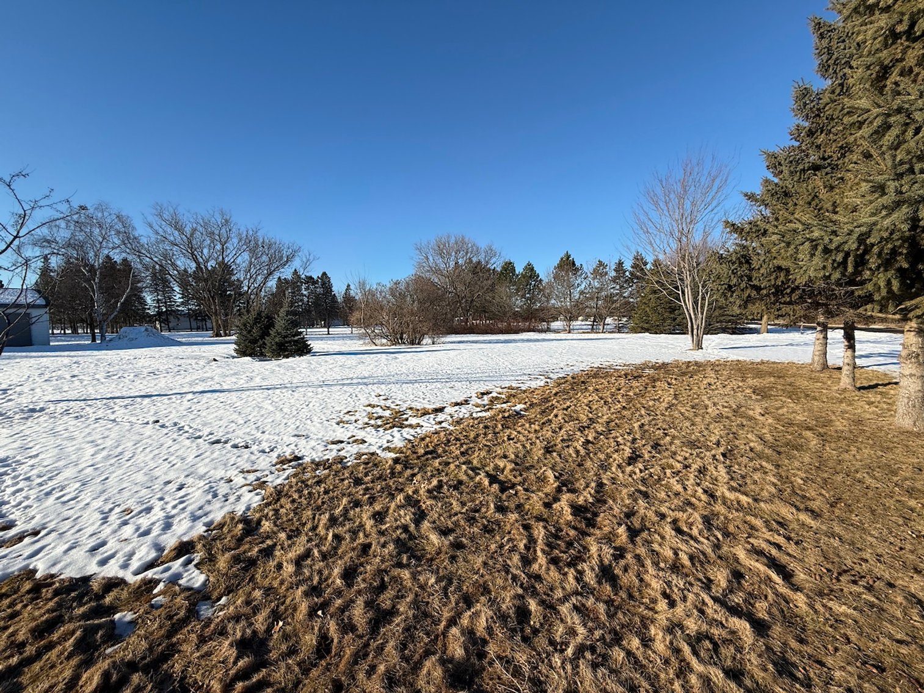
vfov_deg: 85.7
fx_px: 374
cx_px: 462
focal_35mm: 14
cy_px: 346
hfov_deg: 102.1
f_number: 2.2
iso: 50
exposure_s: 1/2165
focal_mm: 2.22
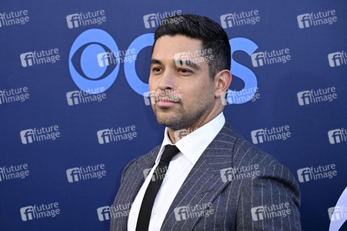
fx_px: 1059
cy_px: 116
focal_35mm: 110
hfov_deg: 18.6
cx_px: 174
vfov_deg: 12.4
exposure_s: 1/200
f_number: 5.6
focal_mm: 110
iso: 500
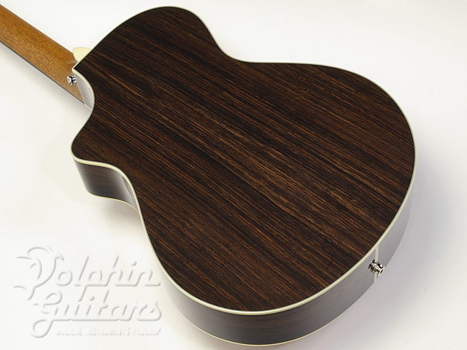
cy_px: 175
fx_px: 1066
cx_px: 234
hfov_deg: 24.7
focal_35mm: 79
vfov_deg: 18.7
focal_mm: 53
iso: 400
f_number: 19
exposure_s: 2
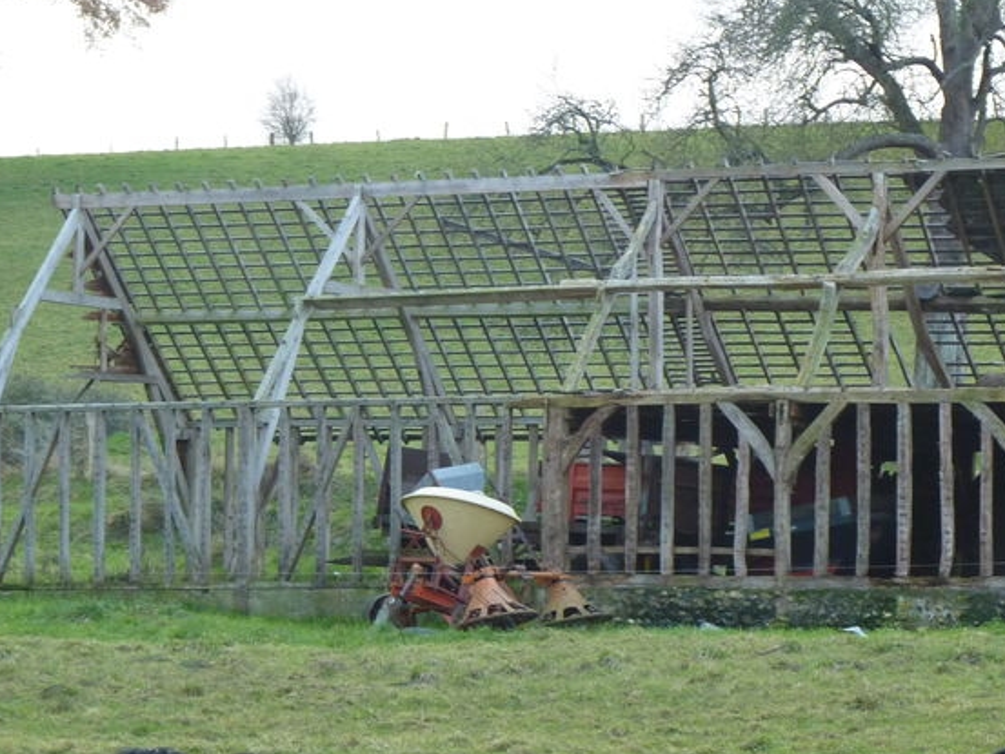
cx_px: 798
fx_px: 5053
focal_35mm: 174
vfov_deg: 8.5
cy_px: 645
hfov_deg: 11.3
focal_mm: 16.7
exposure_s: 1/40
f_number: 3.4
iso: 160
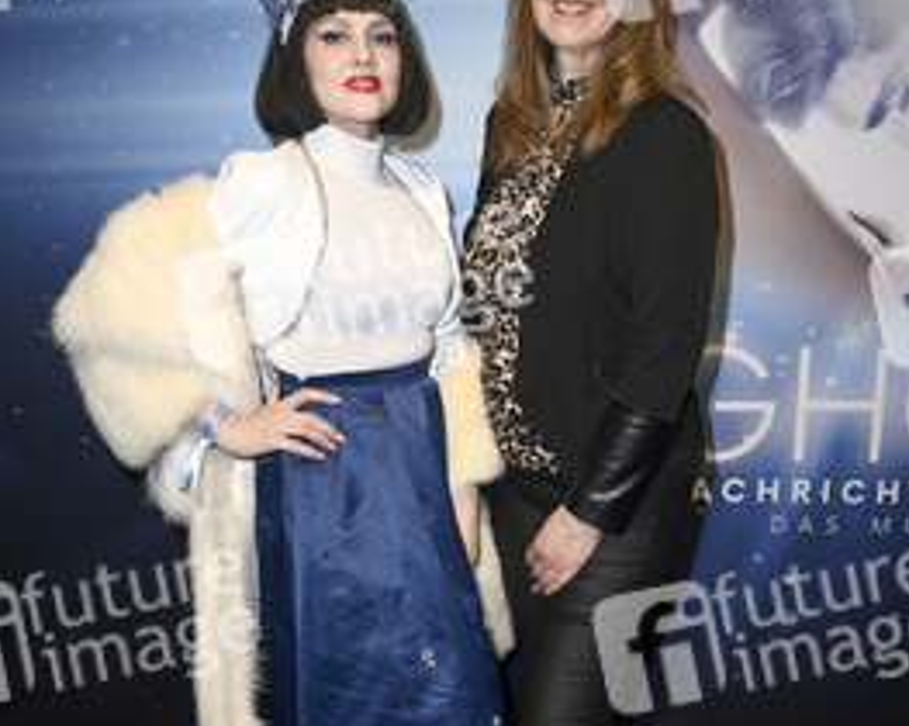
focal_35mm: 40
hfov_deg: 45.8
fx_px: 1075
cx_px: 456
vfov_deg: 37.0
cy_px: 460
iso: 1000
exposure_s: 1/200
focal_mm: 28
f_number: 6.3
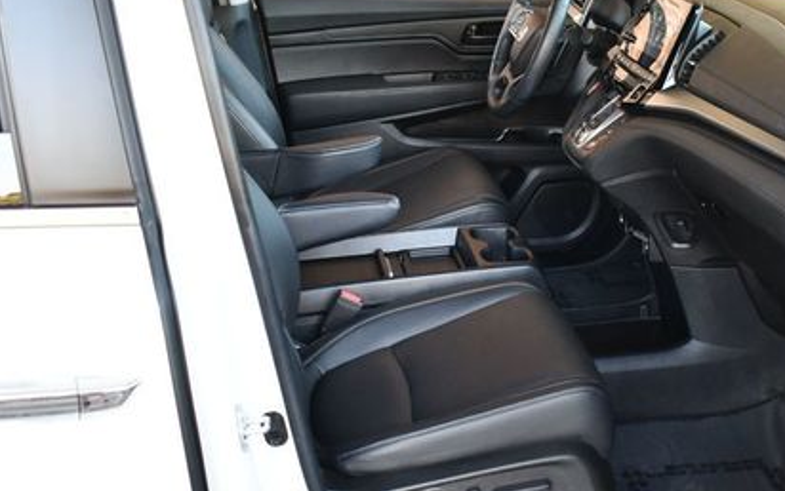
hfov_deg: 35.1
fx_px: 1220
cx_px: 564
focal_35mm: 57
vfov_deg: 22.8
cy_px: 261
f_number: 3.5
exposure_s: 1/200
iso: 800
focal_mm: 18
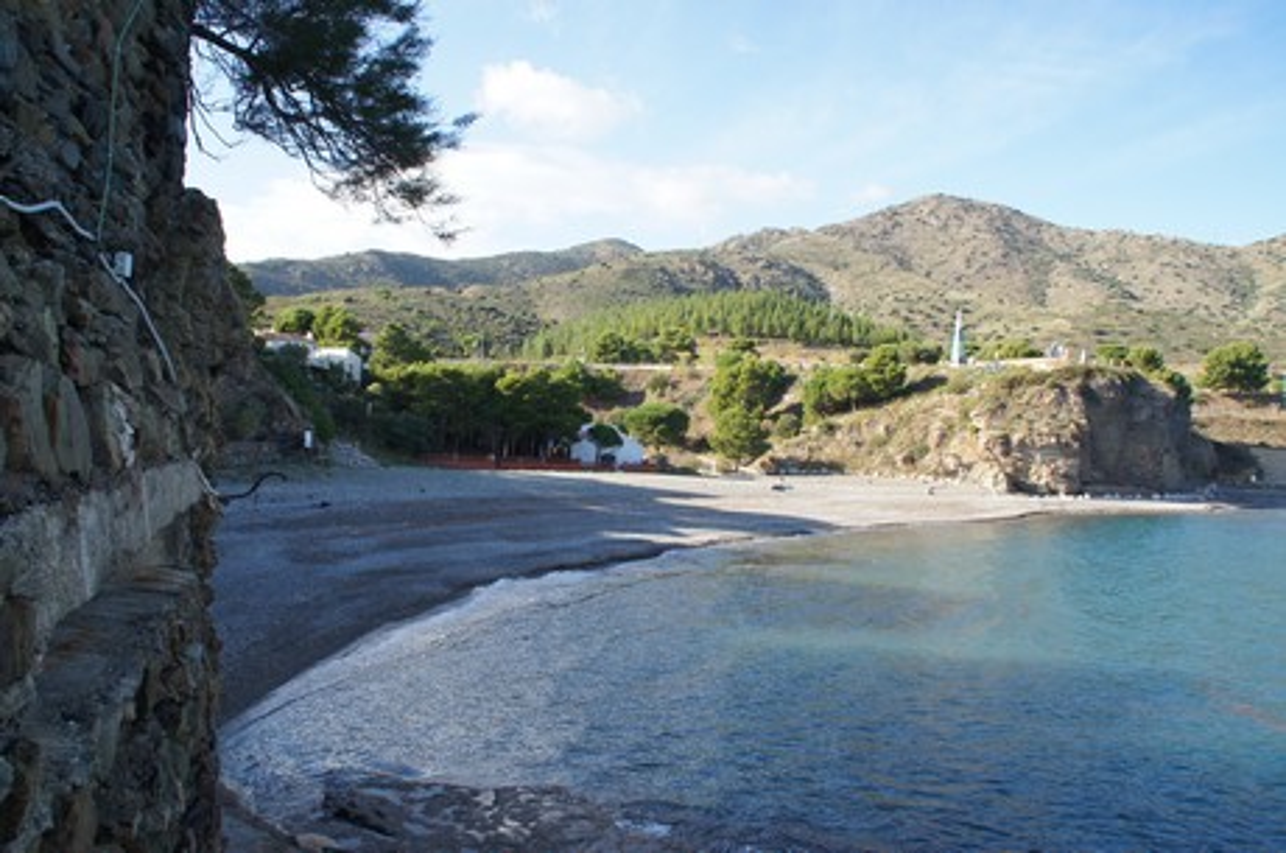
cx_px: 643
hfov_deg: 67.5
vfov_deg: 47.8
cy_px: 426
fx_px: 963
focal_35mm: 27
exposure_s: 1/125
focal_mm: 18
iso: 100
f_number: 7.1
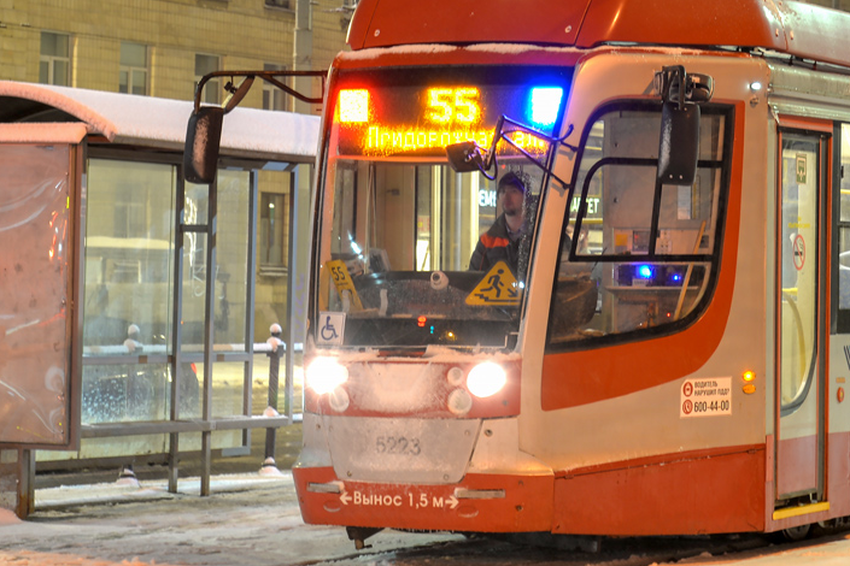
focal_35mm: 132
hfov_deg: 15.3
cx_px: 842
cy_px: 100
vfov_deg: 10.4
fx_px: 3116
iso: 100
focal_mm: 62
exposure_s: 2
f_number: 7.1
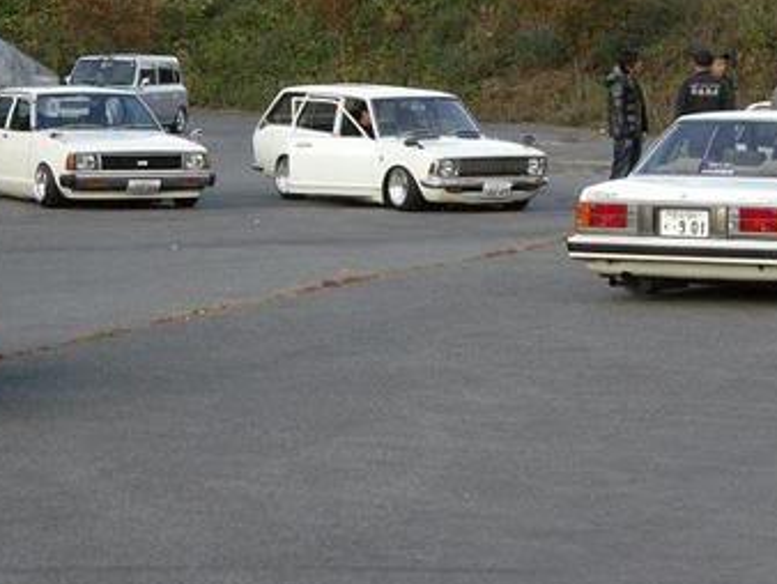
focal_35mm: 140
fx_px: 3145
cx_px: 628
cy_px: 140
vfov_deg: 10.6
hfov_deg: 14.0
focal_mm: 15.7
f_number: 4.8
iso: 400
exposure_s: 1/231
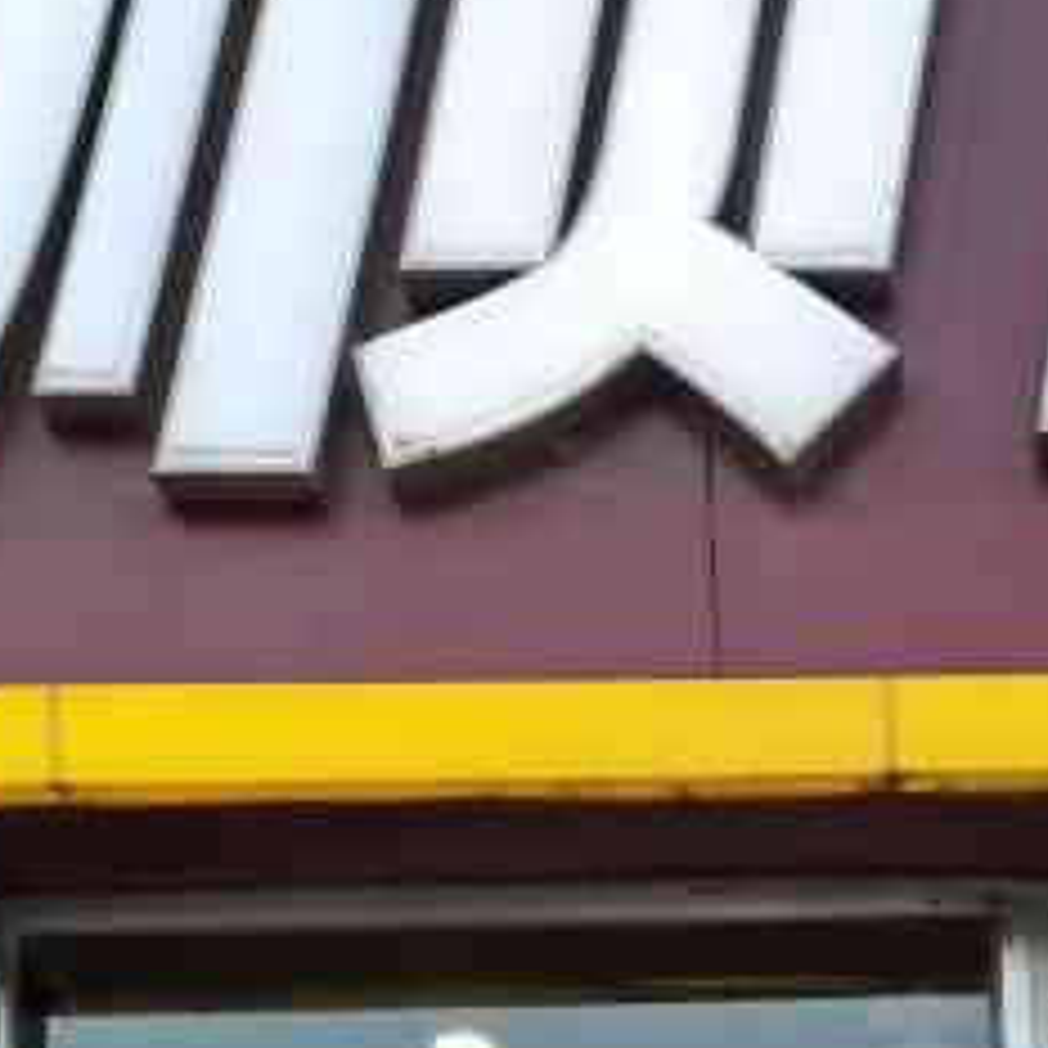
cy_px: 1559
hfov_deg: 17.7
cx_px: 1363
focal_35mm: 92
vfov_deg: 17.1
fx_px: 3151
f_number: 1.8
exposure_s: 1/161
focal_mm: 5.58
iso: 50
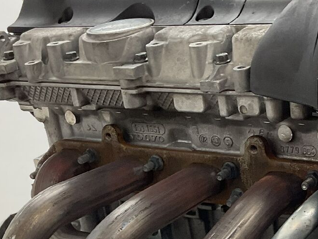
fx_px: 781
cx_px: 216
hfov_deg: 22.9
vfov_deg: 16.9
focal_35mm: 85
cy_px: 253
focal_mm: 3
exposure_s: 1/50
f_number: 1.8
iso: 40
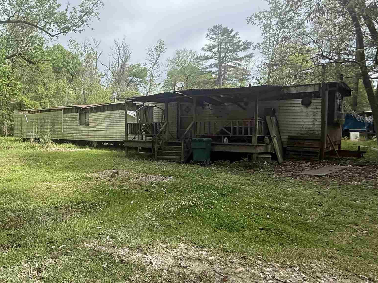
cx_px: 58
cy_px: 142
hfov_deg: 57.0
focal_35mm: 28
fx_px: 306
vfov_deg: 49.7
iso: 64
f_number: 2.2
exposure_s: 1/799
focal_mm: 2.22
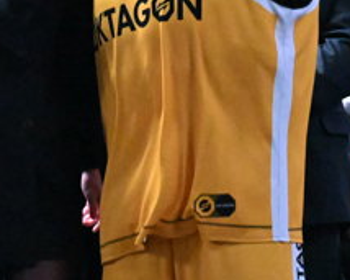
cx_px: 67
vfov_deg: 4.7
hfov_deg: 5.9
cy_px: 21
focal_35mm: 327
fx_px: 3386
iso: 20000
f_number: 2.8
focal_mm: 72
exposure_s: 1/640
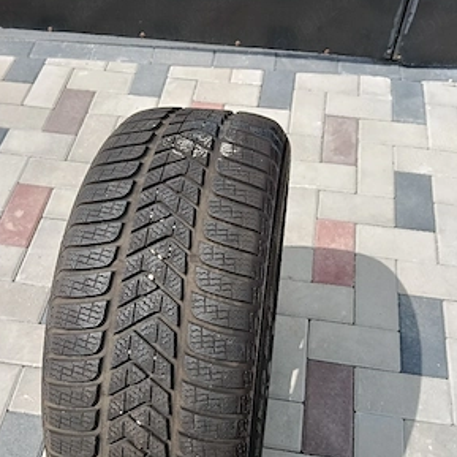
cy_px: 280
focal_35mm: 33
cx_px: 232
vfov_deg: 49.4
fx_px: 493
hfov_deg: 49.7
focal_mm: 3.98
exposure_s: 1/500
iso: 64
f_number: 1.8
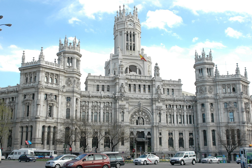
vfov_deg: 31.8
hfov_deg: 46.4
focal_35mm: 42
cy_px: 84
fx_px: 294
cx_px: 126
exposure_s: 1/640
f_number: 3.5
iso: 200
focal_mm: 28
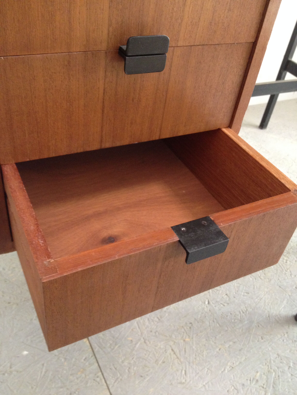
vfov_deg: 52.6
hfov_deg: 40.7
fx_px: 400
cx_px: 148
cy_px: 198
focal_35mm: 35
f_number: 2.4
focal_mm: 4.28
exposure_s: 1/20
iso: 250
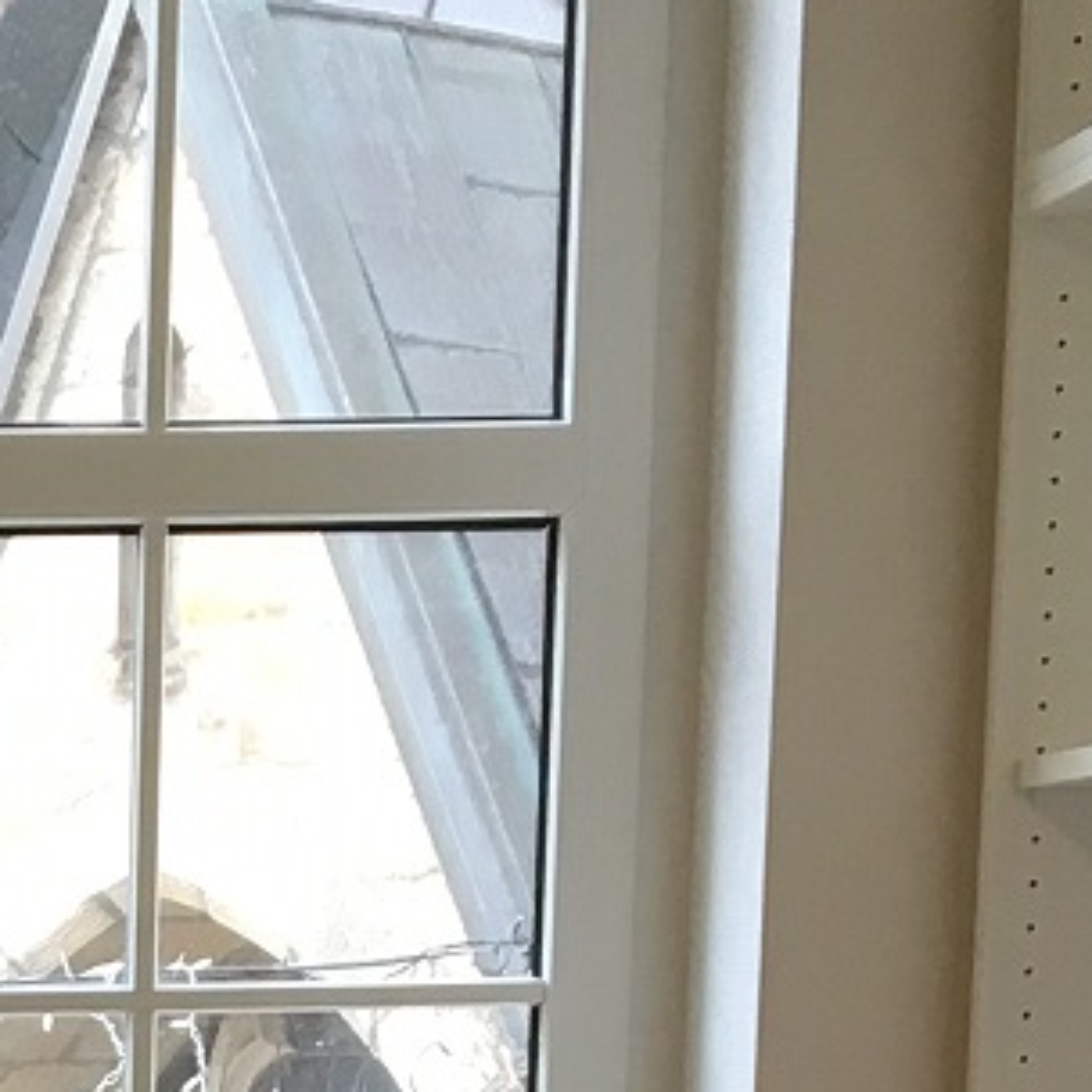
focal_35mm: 170
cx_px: -697
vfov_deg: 9.4
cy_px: 2367
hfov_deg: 9.9
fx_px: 6067
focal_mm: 4.15
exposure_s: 1/33
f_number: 2.2
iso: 64
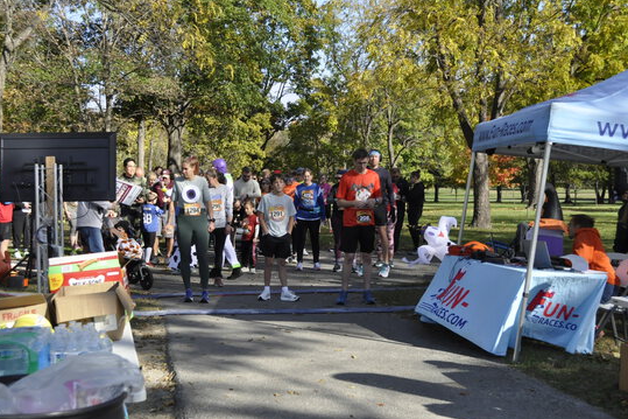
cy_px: 210
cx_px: 315
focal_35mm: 52
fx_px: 907
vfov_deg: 26.0
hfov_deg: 38.2
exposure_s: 1/2000
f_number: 7.1
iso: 1000
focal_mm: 34
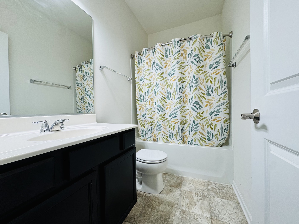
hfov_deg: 102.1
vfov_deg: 85.7
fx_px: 121
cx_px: 150
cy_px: 112
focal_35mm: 14
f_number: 2.2
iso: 80
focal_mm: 2.22
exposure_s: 1/120
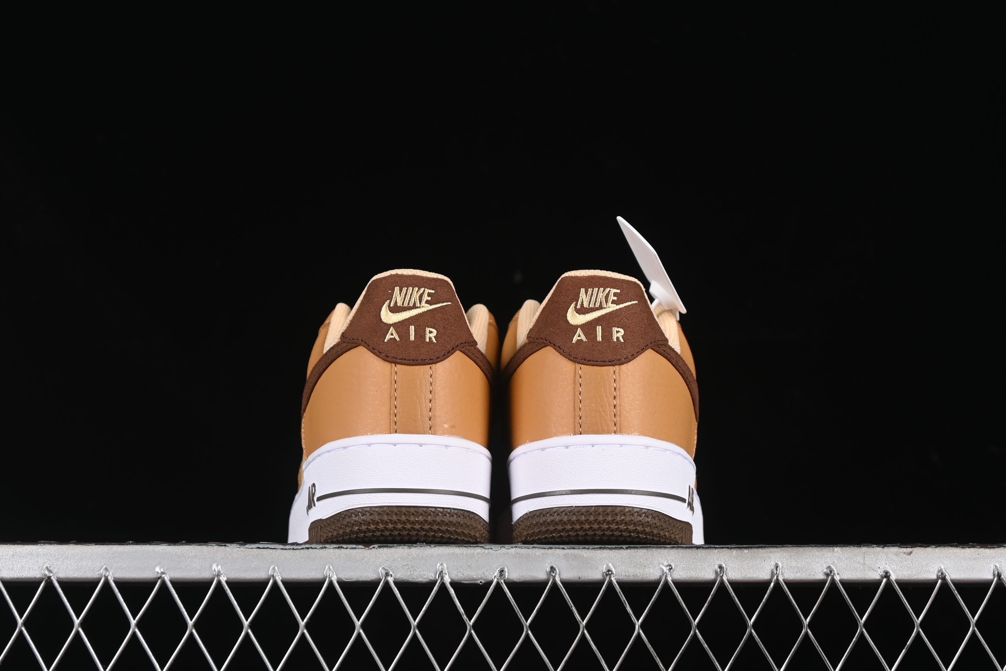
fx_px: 2096
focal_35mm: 75
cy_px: 336
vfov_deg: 18.2
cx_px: 503
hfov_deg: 27.0
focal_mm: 50
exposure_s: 1/80
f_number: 7.1
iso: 160
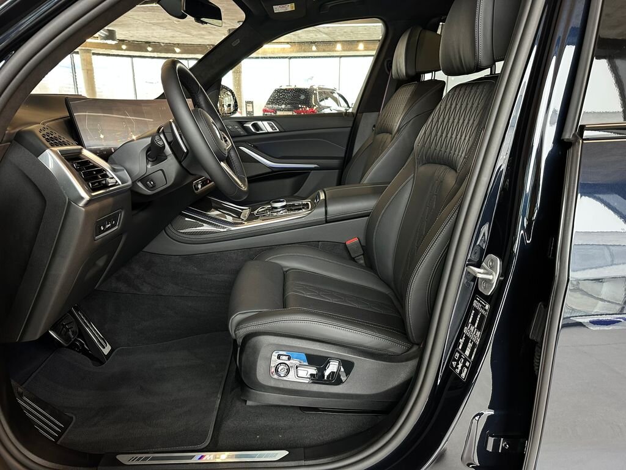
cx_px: 313
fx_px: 434
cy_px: 235
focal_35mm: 24
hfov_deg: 71.6
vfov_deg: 56.8
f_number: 1.78
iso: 160
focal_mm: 6.86
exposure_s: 1/50
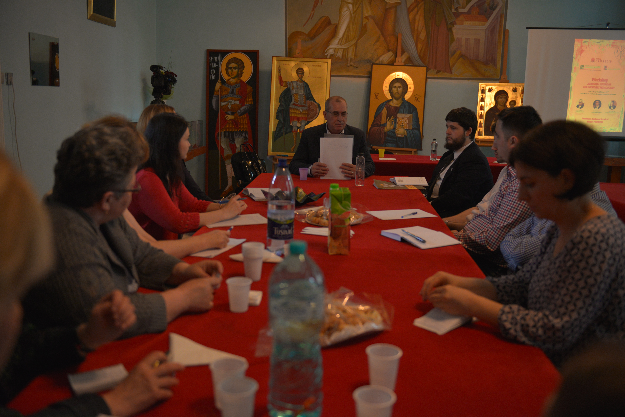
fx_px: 608
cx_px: 312
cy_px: 208
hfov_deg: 54.4
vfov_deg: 37.9
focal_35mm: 35
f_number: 2.8
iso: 1000
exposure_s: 1/320
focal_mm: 35
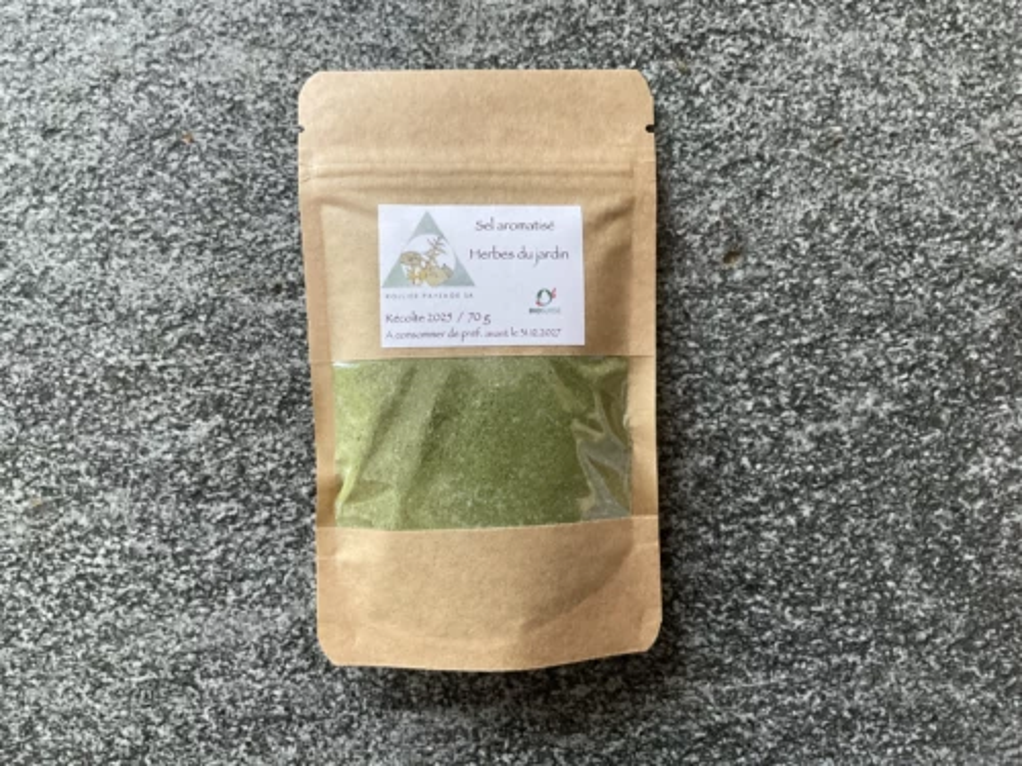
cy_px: 383
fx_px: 856
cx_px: 511
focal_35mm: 29
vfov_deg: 48.2
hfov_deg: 61.7
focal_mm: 3
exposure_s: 1/60
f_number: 1.8
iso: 250
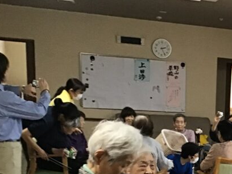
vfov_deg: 18.3
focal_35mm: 76
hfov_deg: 23.4
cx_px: 279
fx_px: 509
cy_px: 212
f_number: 2.4
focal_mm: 3.3
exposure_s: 1/30
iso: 125
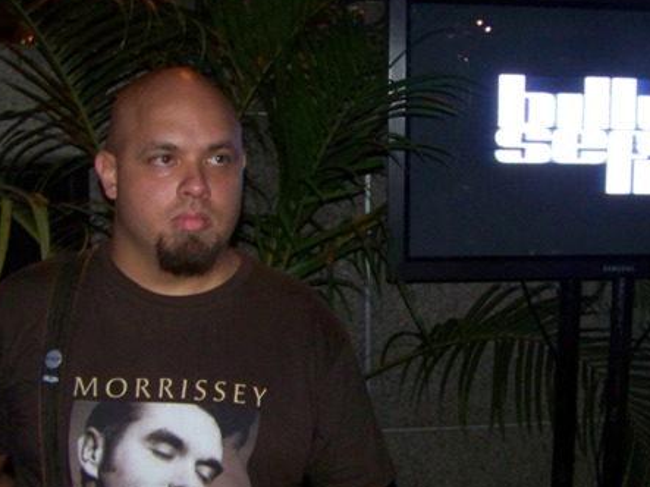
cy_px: 285
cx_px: 399
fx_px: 976
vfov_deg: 28.0
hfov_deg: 36.7
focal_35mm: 52
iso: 200
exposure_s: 1/30
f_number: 2.8
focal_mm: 5.85
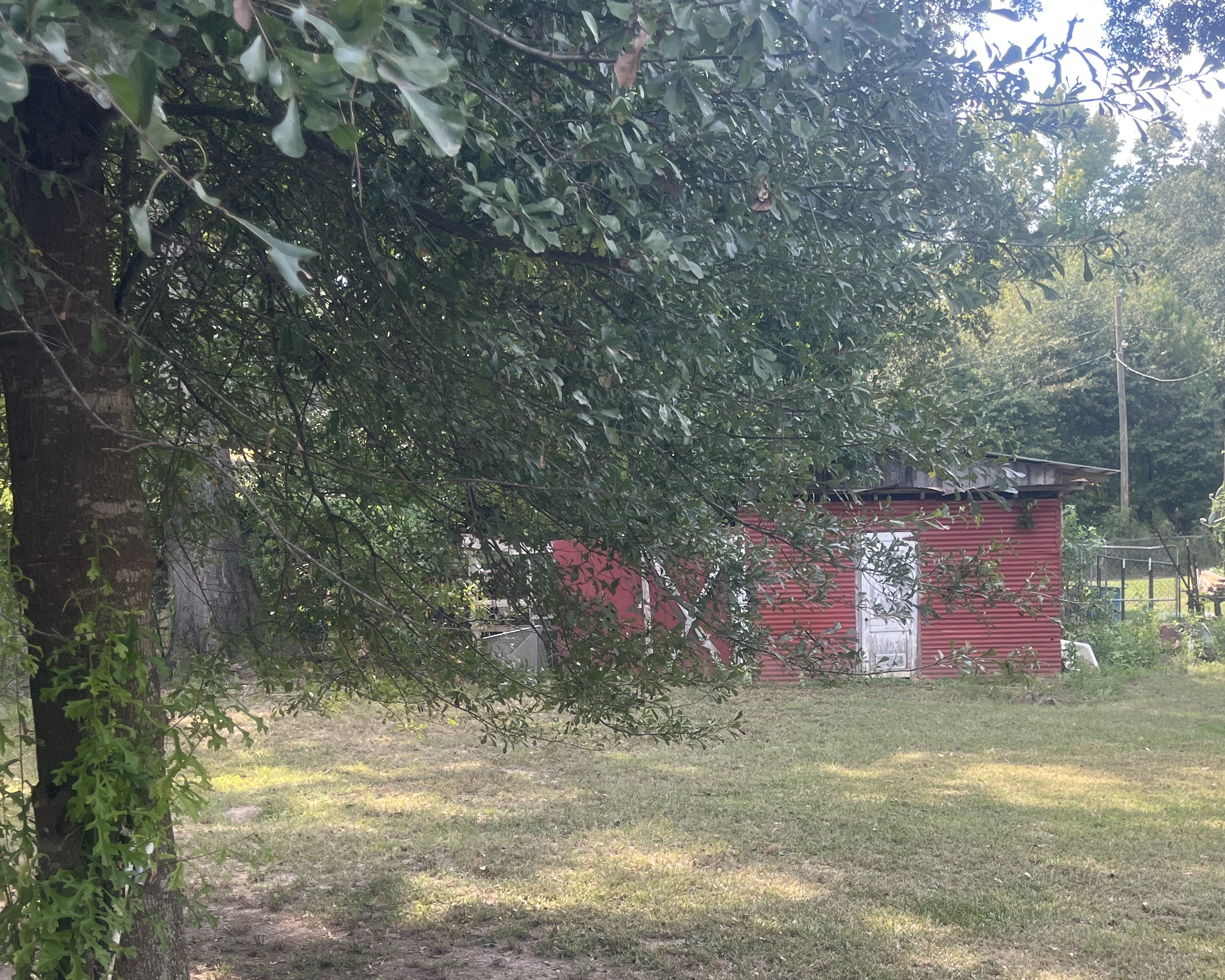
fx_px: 1559
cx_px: 788
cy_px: 705
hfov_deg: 42.5
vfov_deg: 34.3
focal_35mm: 43
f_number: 1.6
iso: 50
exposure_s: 1/428
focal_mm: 5.1
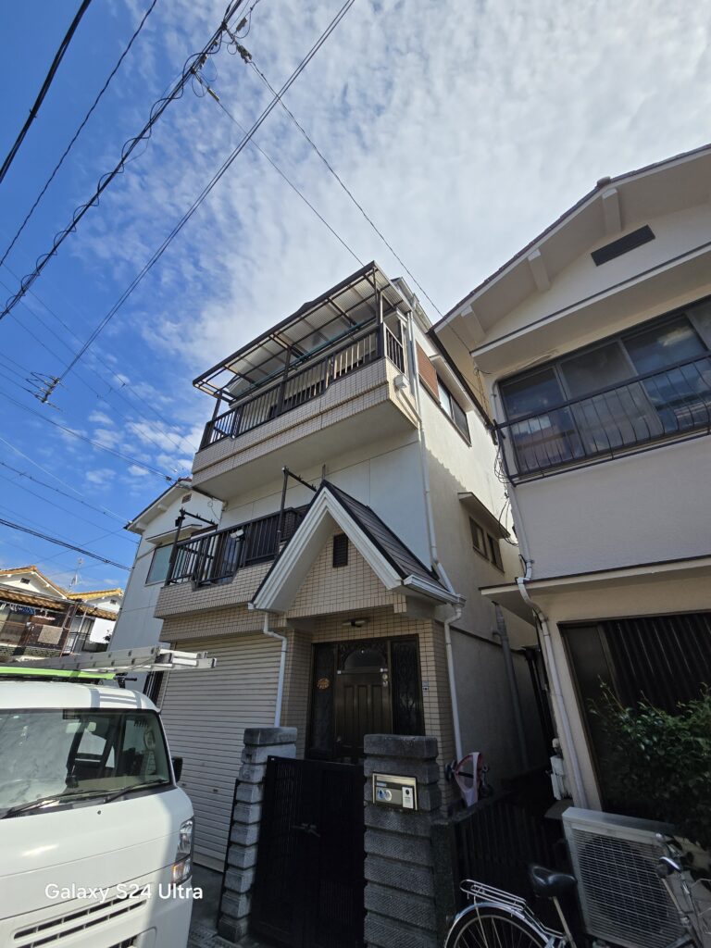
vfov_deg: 106.2
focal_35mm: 13
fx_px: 356
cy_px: 474
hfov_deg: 89.9
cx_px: 356
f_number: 2.2
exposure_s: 1/2686
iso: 50
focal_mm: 2.2
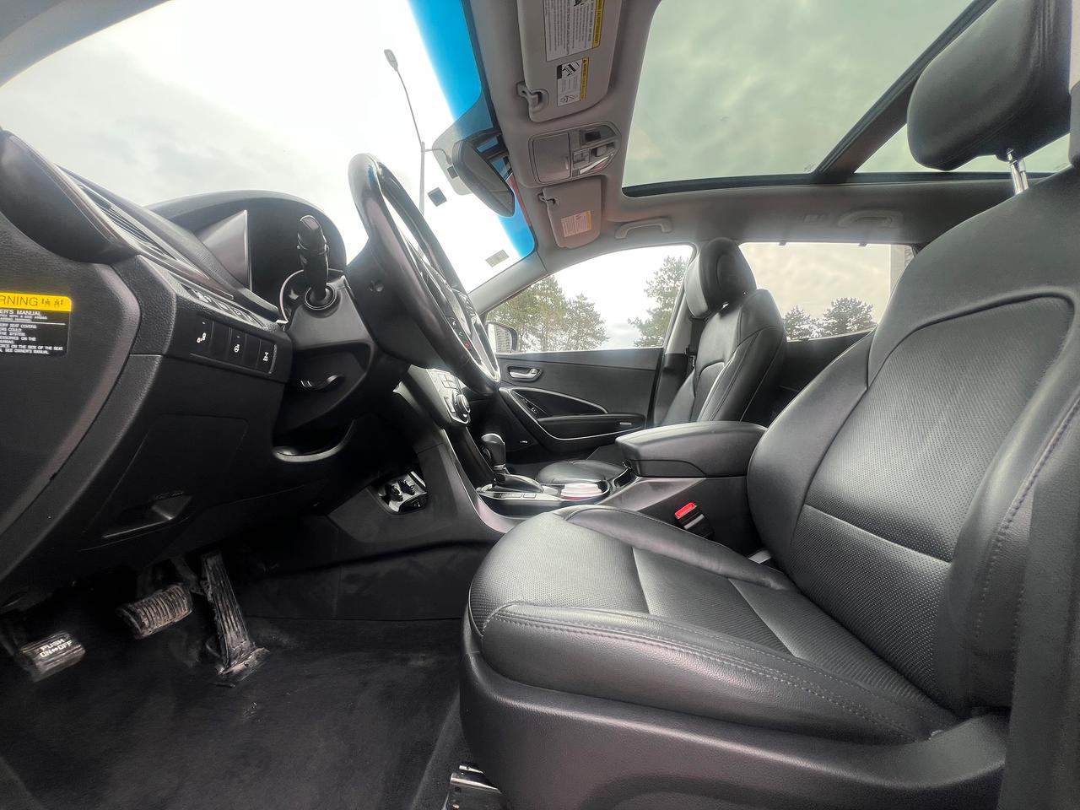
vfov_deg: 89.9
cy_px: 405
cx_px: 540
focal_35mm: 13
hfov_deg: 106.2
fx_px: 406
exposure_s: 1/200
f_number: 1.8
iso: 32
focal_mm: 1.57
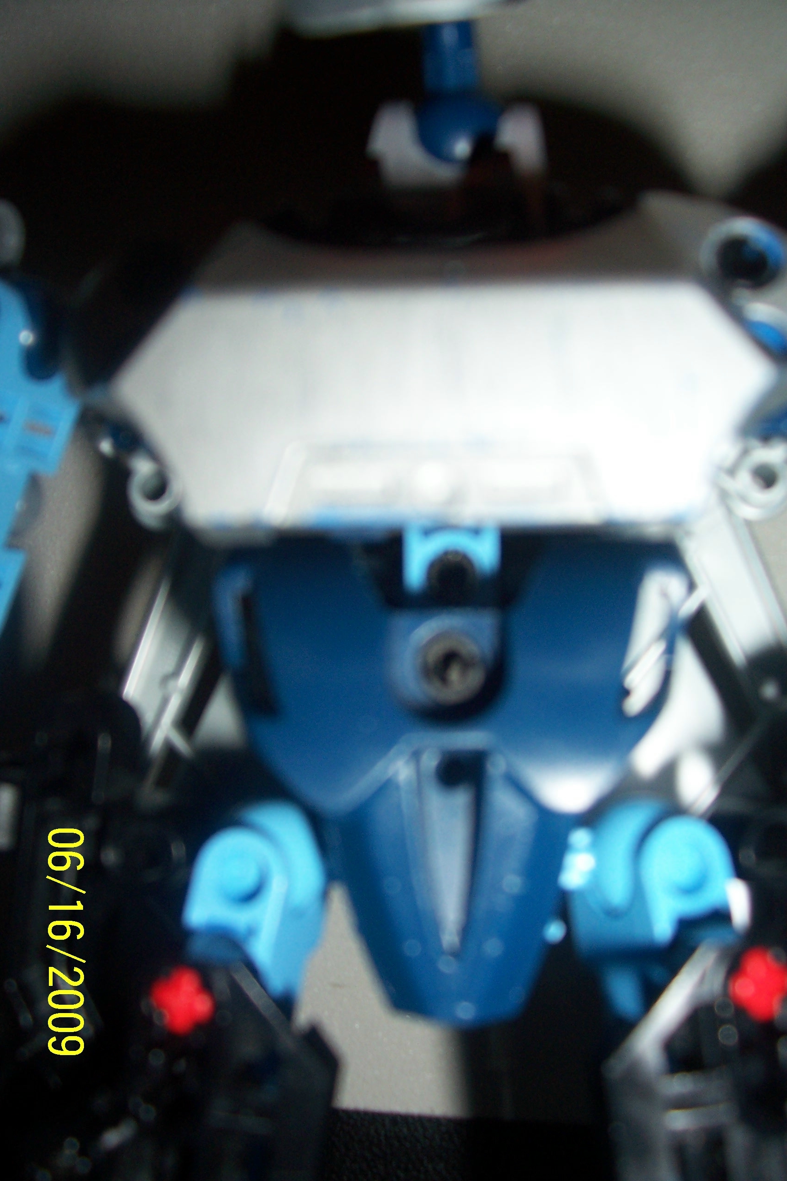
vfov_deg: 55.8
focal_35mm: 34
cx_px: 394
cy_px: 590
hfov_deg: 38.9
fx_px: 1115
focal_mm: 5.6
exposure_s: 1/60
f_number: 2.7
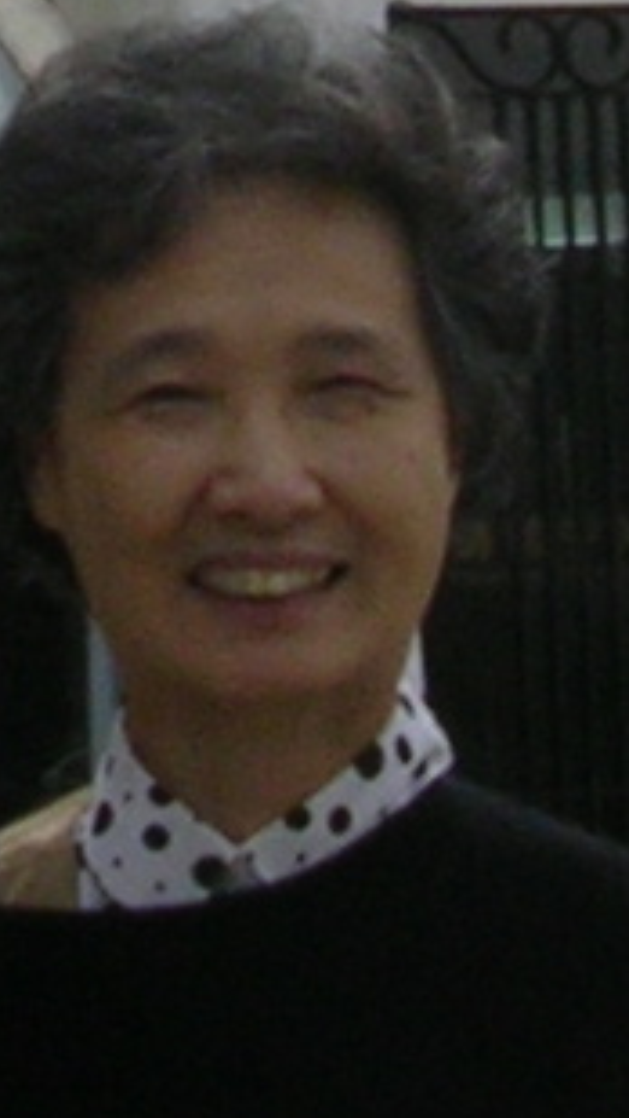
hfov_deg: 4.4
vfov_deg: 7.7
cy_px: -829
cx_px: -318
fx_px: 8118
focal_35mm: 274
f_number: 5.6
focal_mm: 5.8
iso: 50
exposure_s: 1/300
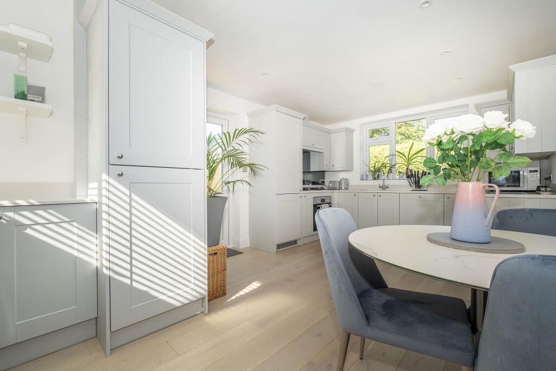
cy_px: 186
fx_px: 232
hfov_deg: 100.4
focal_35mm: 15
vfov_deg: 77.3
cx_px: 278
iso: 320
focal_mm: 10
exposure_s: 1/160
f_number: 5.6
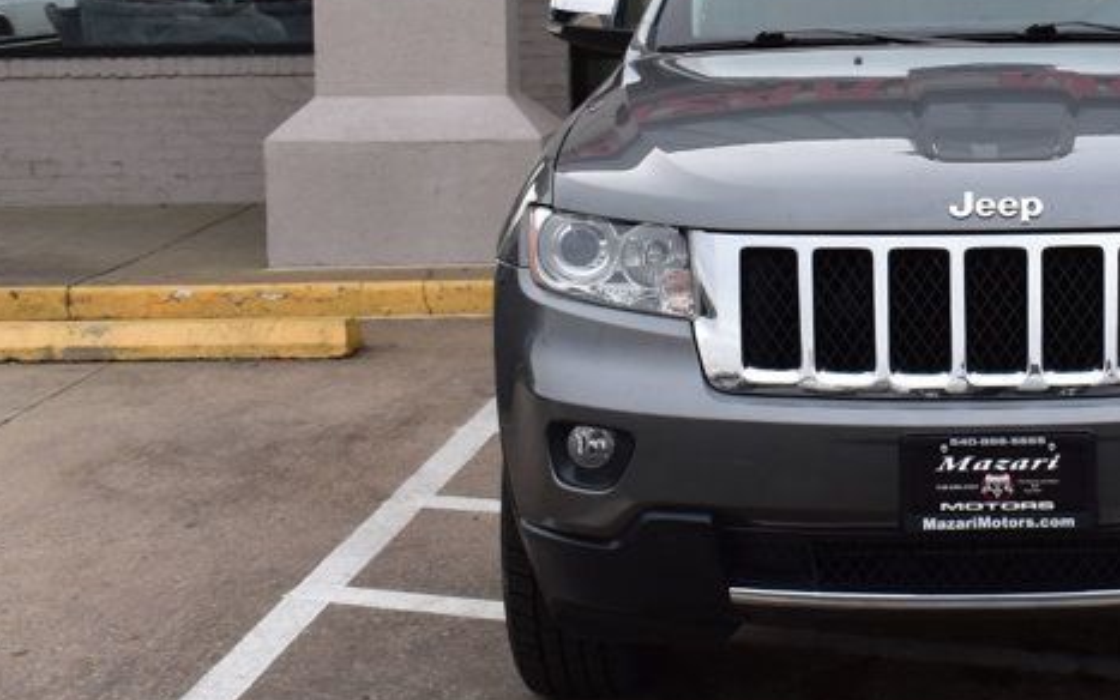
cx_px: 1098
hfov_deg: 25.5
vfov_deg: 16.7
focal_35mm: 77
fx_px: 2354
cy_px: 53
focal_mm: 23
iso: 400
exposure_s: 1/100
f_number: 9
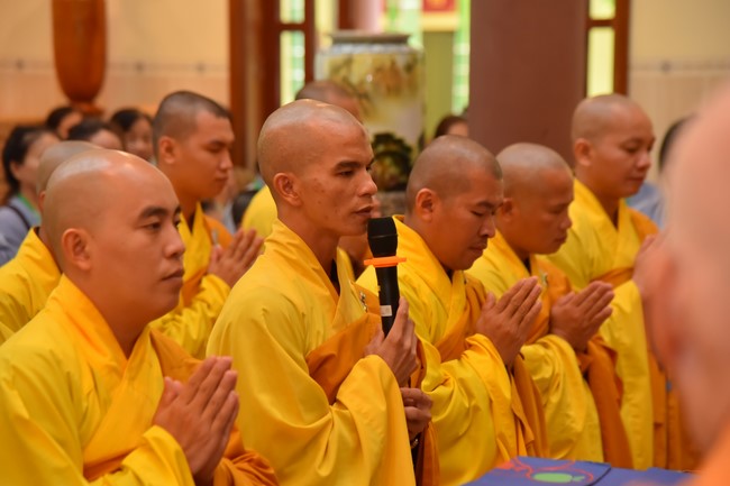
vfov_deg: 12.2
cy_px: 243
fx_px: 2270
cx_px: 365
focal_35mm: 112
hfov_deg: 18.3
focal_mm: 112
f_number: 5.6
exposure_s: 1/125
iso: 1600
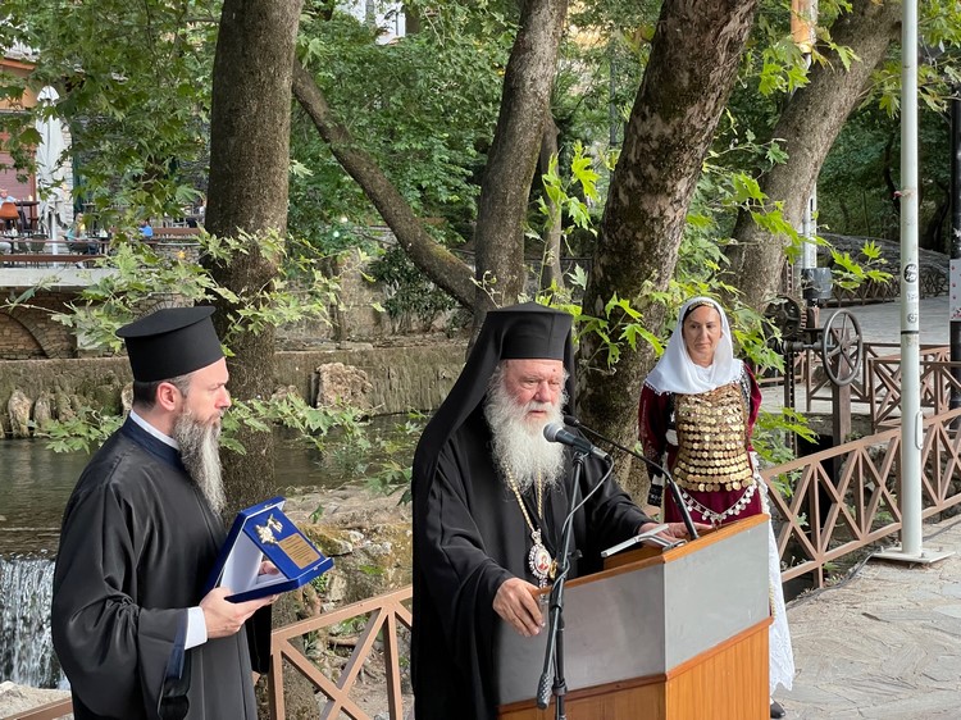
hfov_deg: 36.8
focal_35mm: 52
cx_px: 480
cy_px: 360
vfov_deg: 28.0
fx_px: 1443
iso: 200
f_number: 2
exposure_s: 1/121
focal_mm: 6
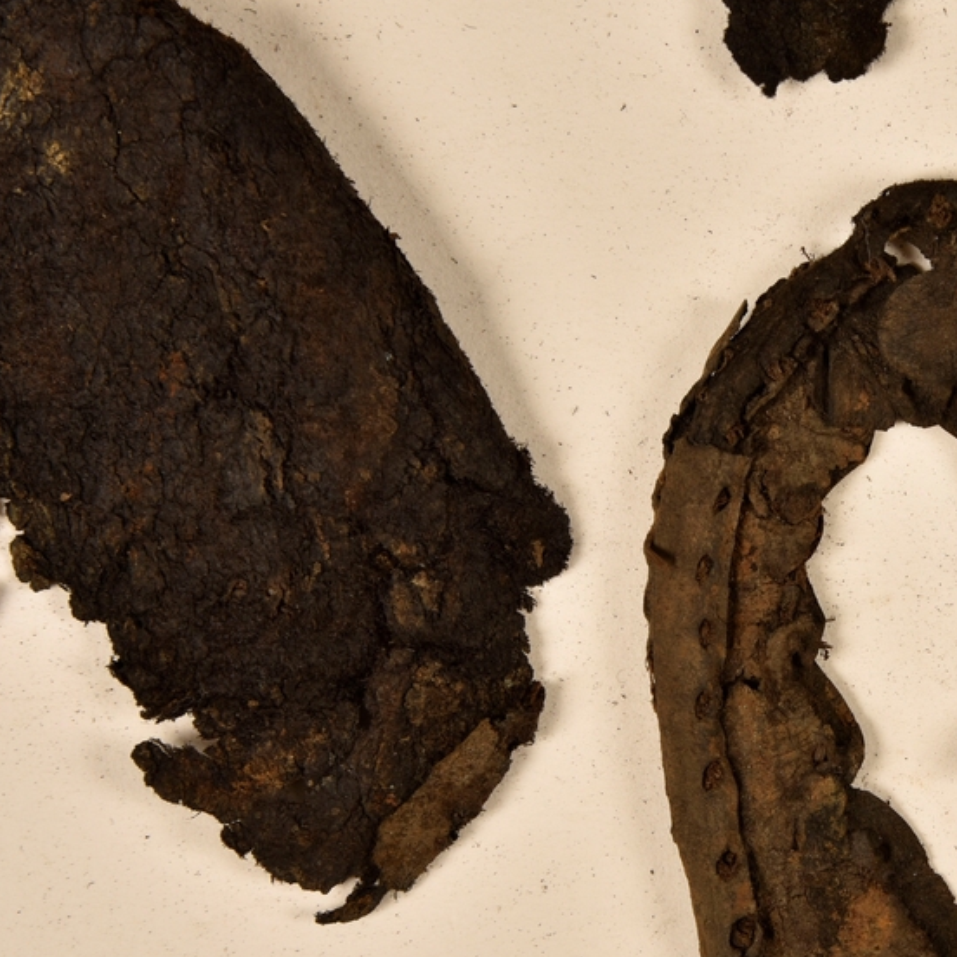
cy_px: 651
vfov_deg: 9.7
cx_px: 938
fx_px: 5661
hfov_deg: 9.6
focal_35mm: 181
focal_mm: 98
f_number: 11
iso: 100
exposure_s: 1/160
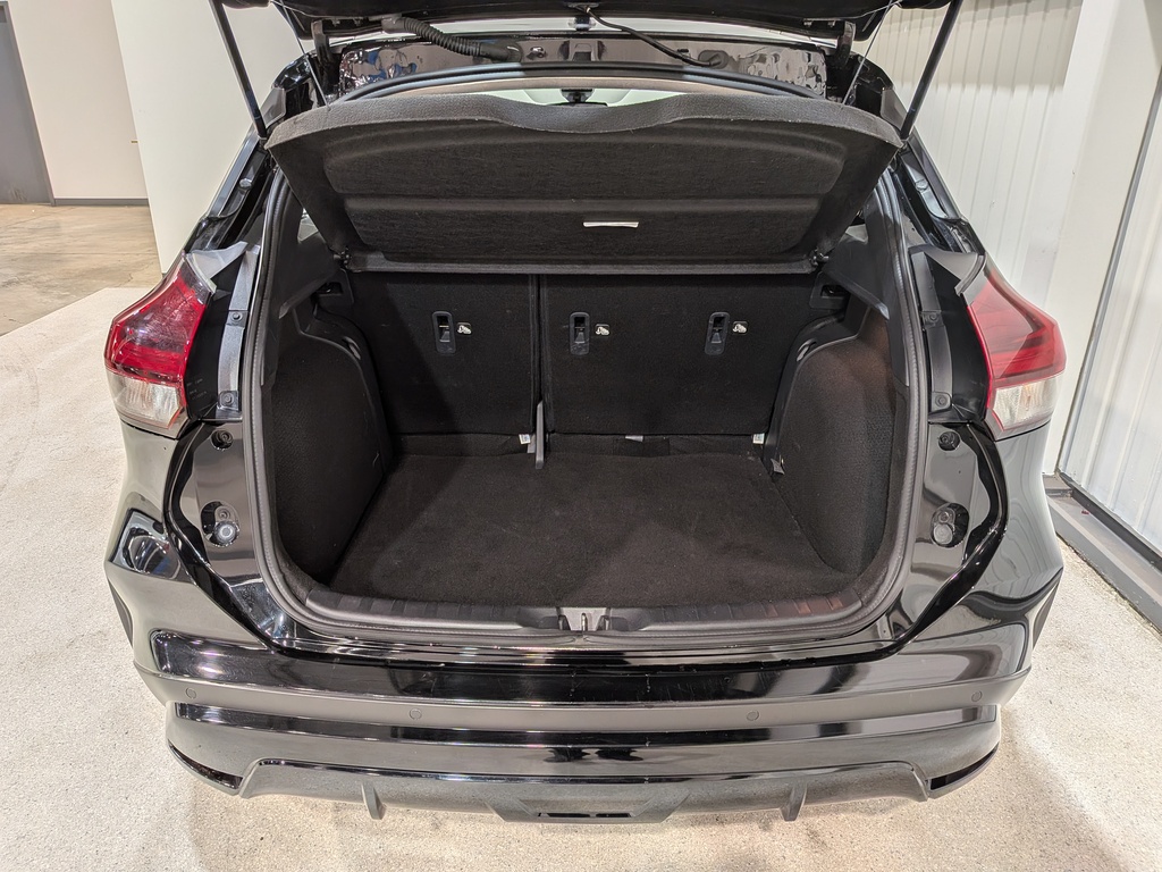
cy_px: 436
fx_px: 806
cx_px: 581
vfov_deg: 56.8
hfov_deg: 71.6
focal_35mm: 24
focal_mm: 4.53
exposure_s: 1/158
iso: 28
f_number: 1.7
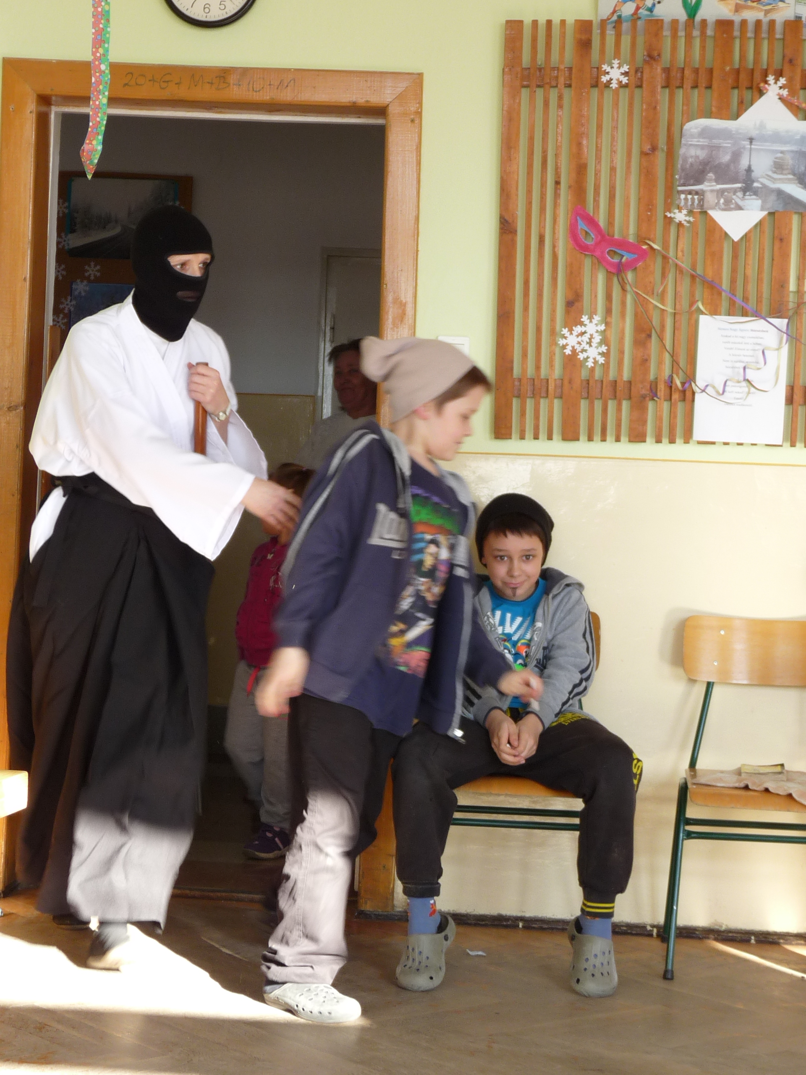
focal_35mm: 74
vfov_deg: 26.3
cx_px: 403
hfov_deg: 19.9
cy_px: 538
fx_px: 2297
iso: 100
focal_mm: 9.2
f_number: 3.2
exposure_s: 1/40
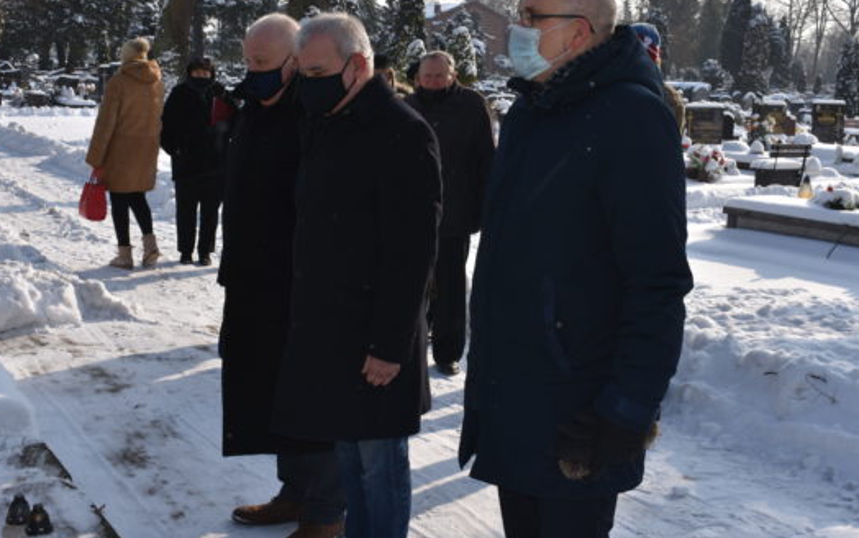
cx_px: 392
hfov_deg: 40.5
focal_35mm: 50
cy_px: 217
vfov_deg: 26.0
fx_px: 1162
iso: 100
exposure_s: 1/250
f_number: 9
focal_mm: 27
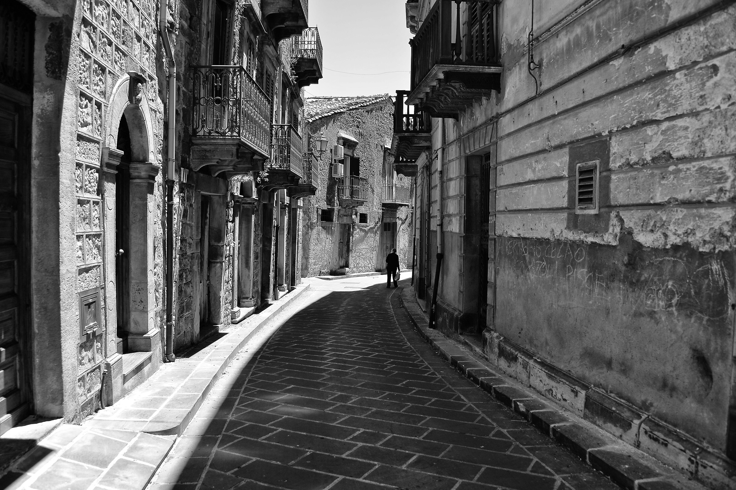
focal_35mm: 28
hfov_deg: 65.5
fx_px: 572
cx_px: 368
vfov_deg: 46.3
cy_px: 245
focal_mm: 28
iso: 200
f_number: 7.1
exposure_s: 1/200
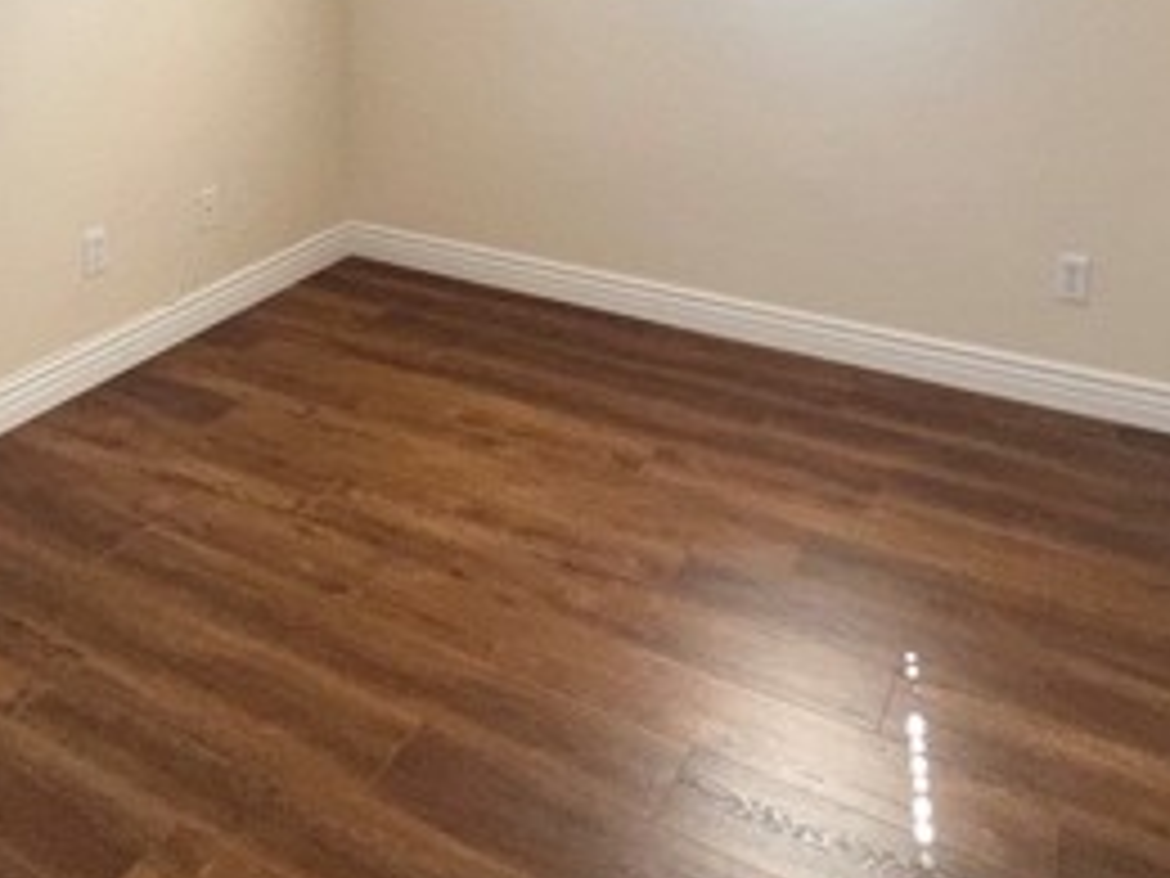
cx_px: 536
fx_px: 1082
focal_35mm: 32
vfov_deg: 37.6
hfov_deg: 56.7
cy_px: -68
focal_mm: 1.57
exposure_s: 1/99
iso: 64
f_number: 1.8
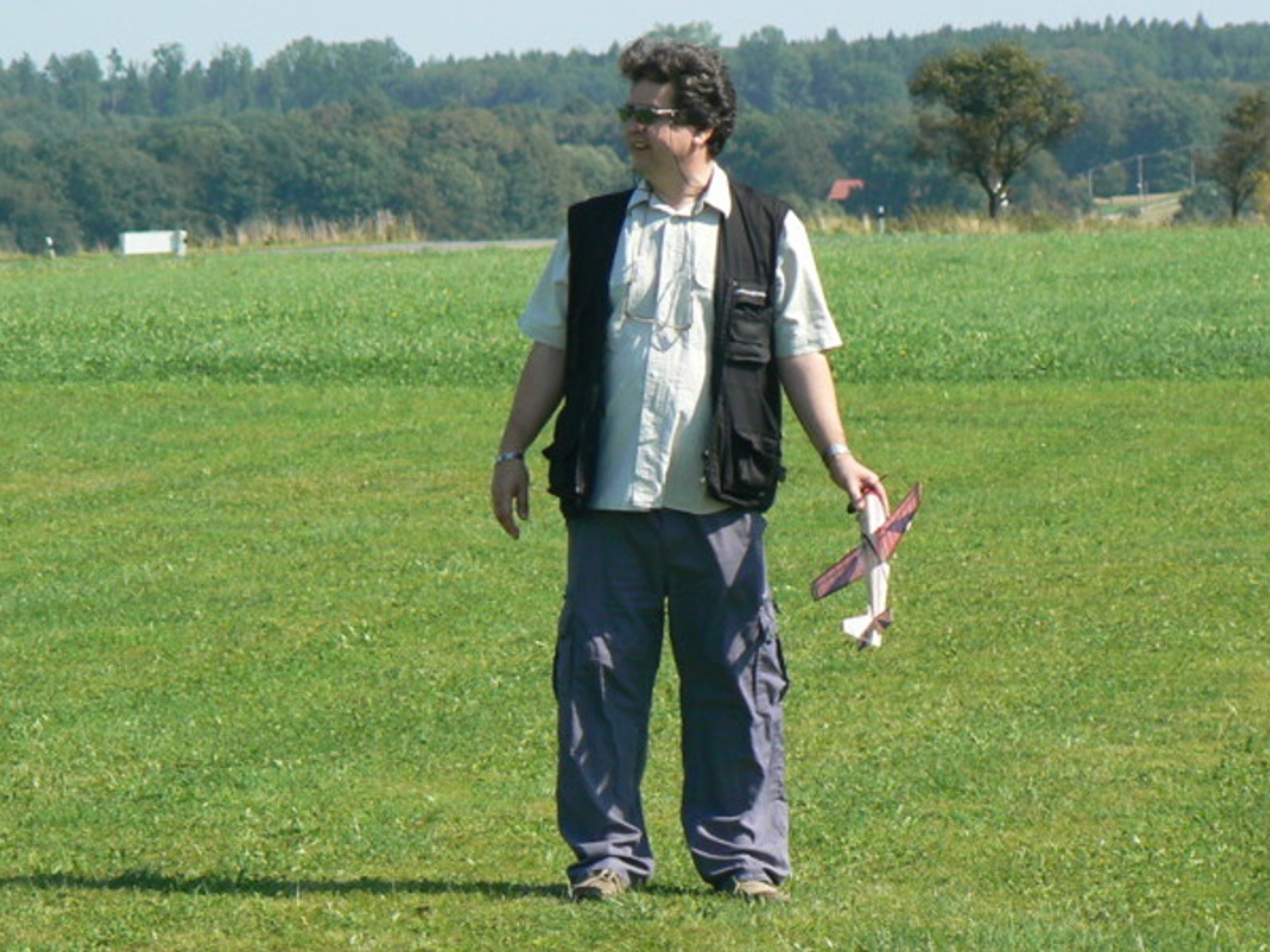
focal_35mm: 210
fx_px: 7705
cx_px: 635
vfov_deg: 7.1
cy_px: 476
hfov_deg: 9.4
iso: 100
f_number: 4
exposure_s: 1/800
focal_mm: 32.3
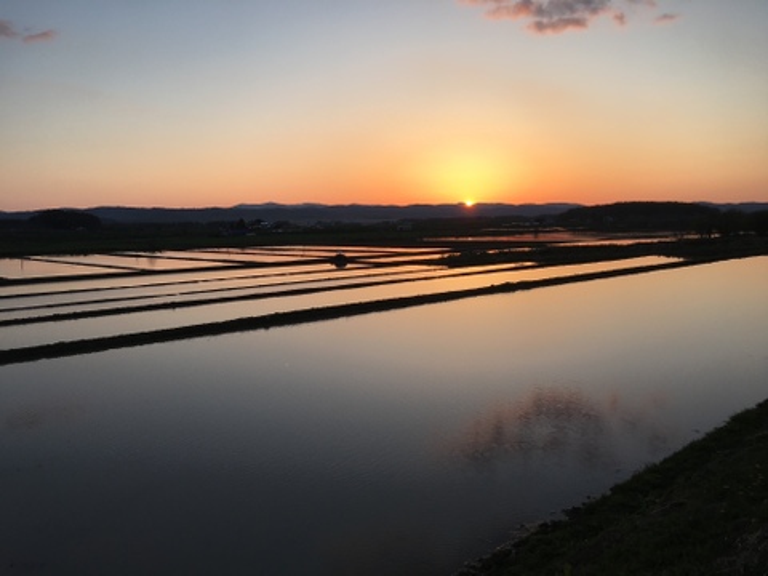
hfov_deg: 61.7
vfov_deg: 48.2
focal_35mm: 29
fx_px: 643
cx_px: 384
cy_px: 288
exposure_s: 1/509
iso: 25
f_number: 2.2
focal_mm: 4.15
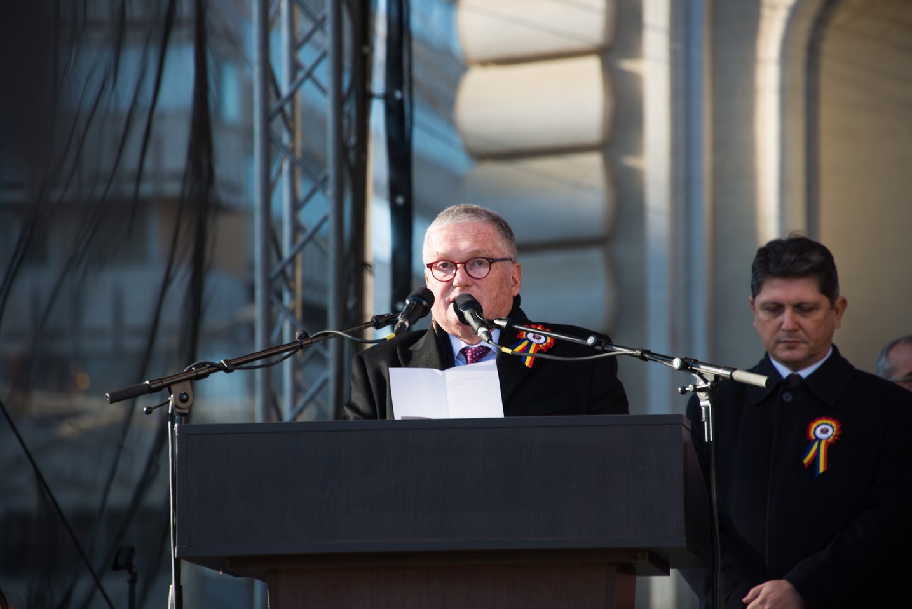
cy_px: 304
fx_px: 7603
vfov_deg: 4.6
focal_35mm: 300
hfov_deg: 6.9
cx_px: 456
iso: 100
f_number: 7.1
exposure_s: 1/60
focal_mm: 300
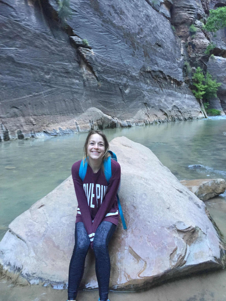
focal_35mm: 29
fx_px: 252
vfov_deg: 61.7
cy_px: 150
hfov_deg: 48.2
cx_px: 113
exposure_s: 1/30
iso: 100
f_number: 2.2
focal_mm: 4.15
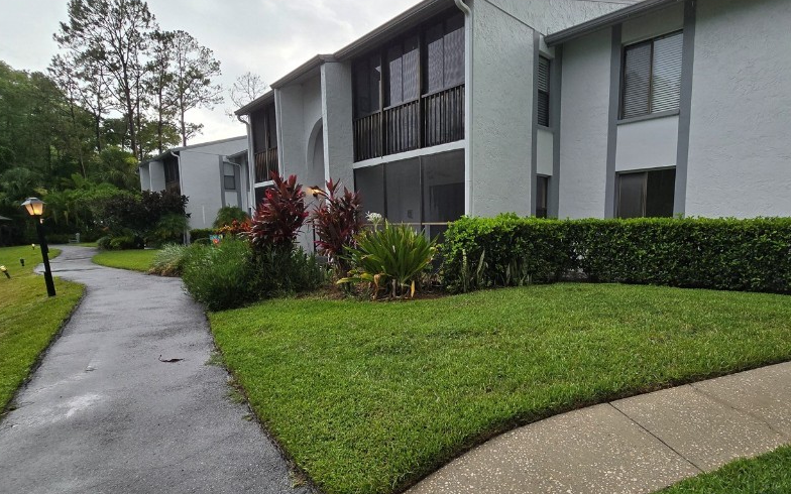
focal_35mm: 18
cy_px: 275
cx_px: 469
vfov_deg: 64.8
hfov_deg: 90.1
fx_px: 388
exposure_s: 1/349
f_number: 2.2
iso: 50
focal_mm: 2.2
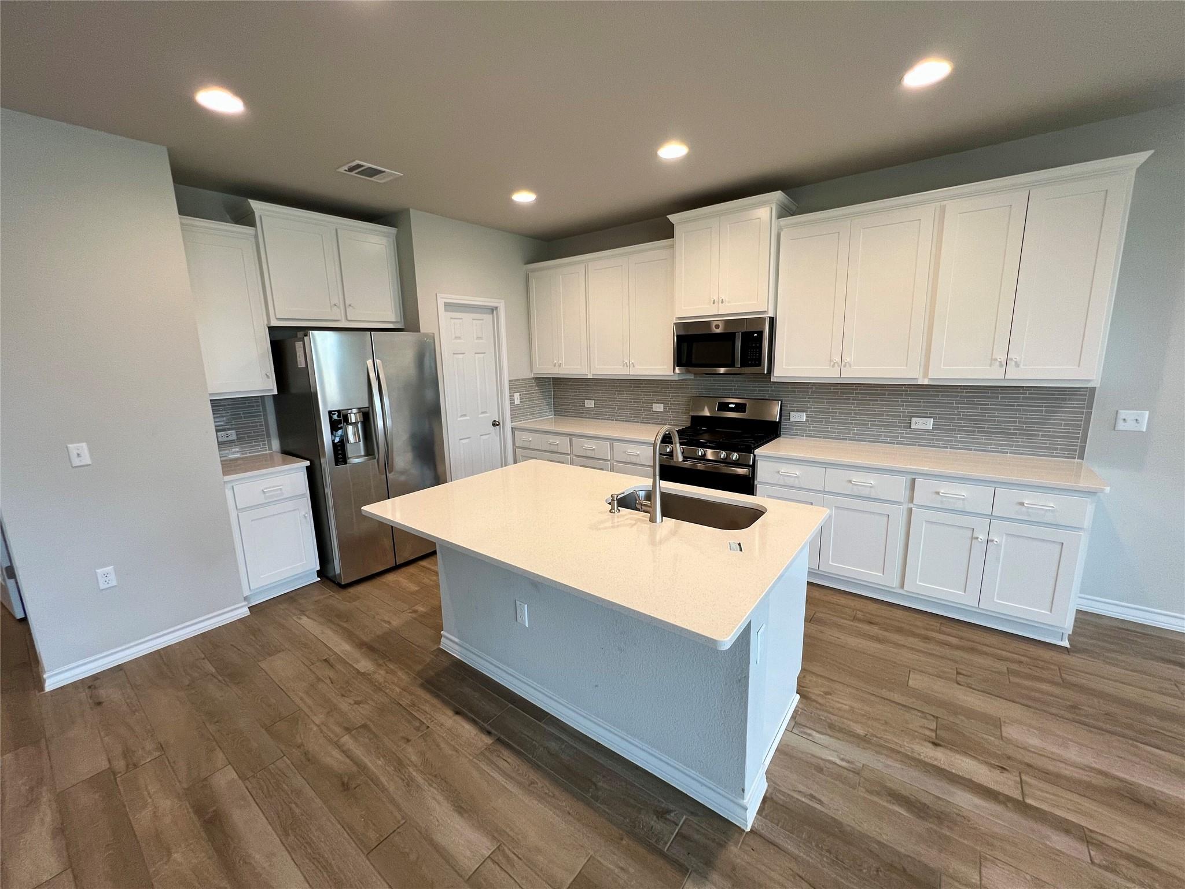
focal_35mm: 13
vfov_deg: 89.9
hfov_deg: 106.2
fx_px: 445
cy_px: 444
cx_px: 592
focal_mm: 1.57
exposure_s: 1/60
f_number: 1.8
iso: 125
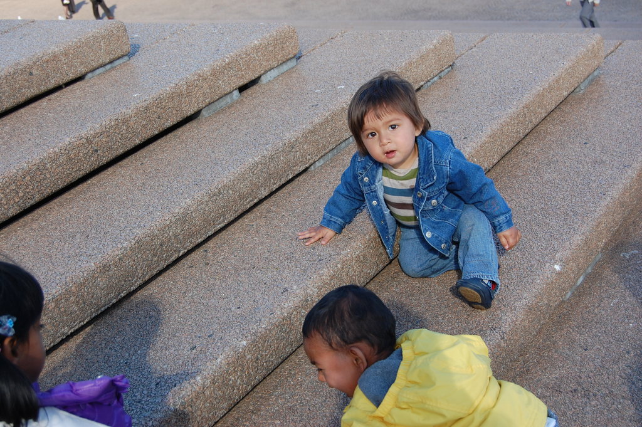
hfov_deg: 37.9
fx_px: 935
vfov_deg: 25.7
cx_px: 321
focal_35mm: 52
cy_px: 214
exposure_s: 1/200
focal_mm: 35
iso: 200
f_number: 7.1
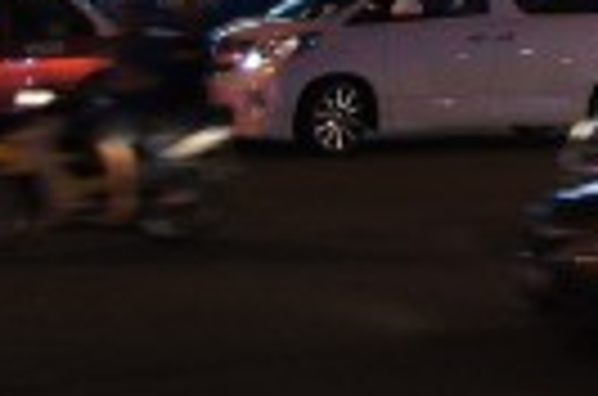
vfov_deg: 10.5
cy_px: -425
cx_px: 1066
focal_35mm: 118
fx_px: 1955
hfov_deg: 15.1
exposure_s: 1/30
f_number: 3.5
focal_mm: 18
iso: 320
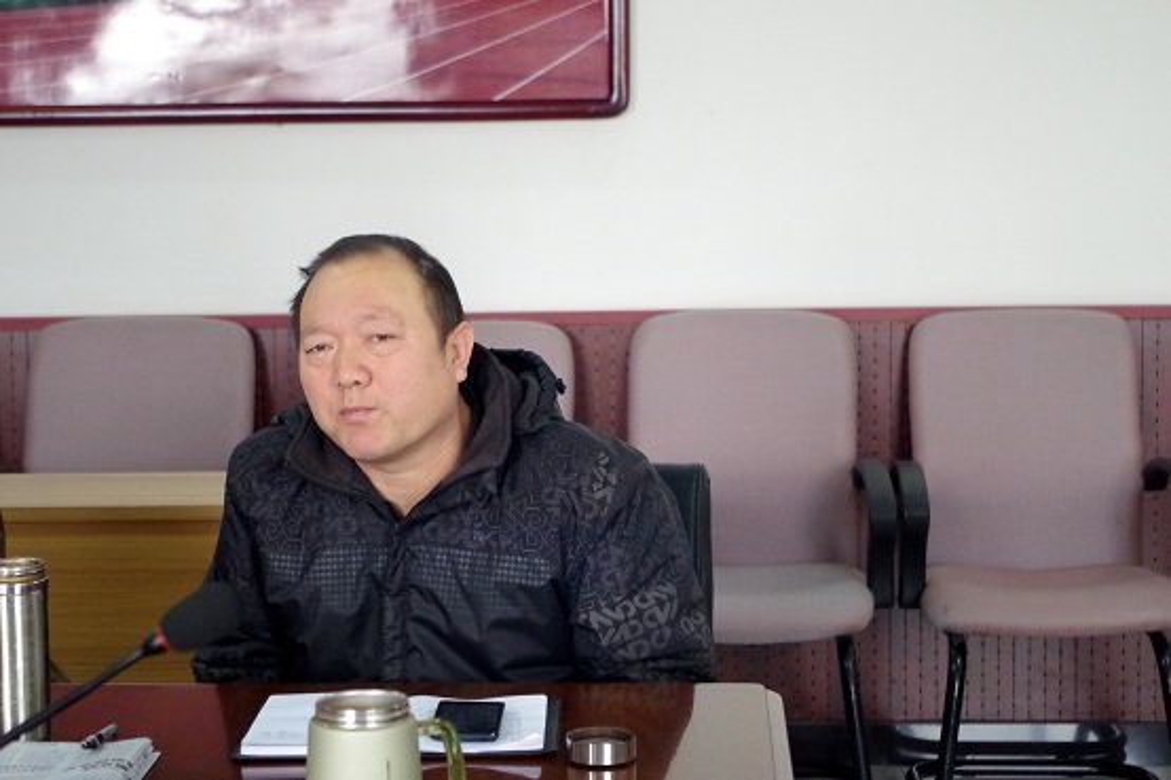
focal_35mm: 82
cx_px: 586
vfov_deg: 16.6
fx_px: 2666
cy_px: 390
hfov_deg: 24.8
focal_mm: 55
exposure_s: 1/80
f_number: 5.6
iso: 3200
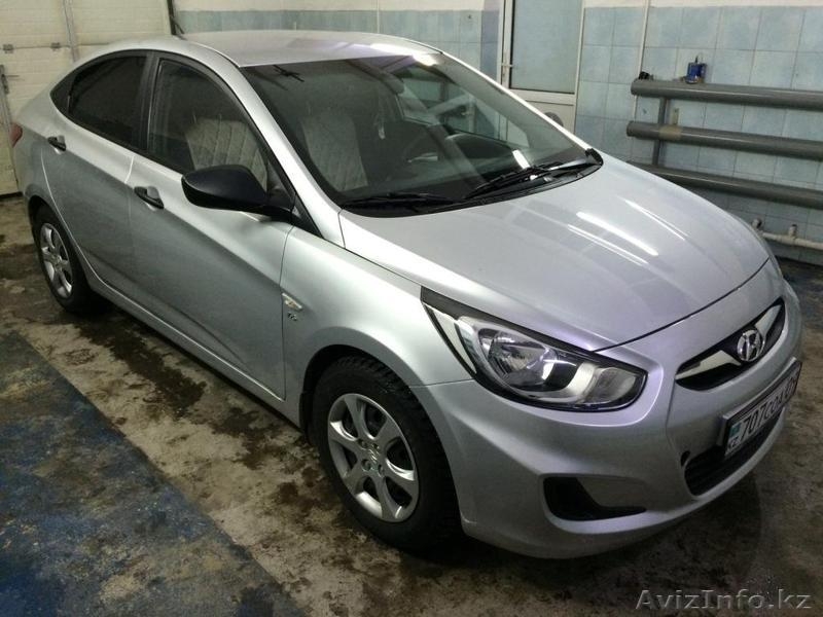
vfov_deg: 48.2
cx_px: 412
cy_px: 308
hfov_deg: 61.7
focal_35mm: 29
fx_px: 689
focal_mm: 4.15
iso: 320
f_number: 2.2
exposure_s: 1/33
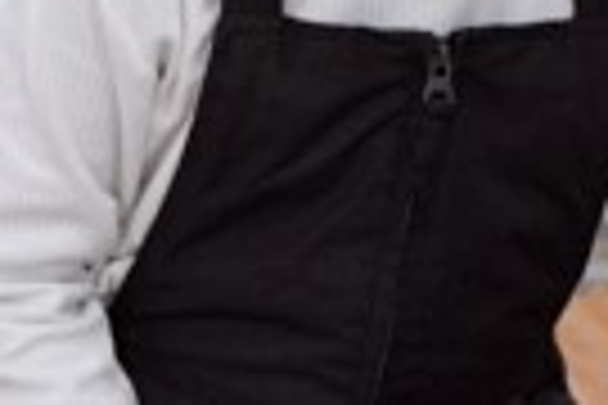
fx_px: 7853
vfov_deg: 3.0
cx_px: -171
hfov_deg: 4.4
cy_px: 428
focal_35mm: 465
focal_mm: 70
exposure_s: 1/160
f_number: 4
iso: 1600
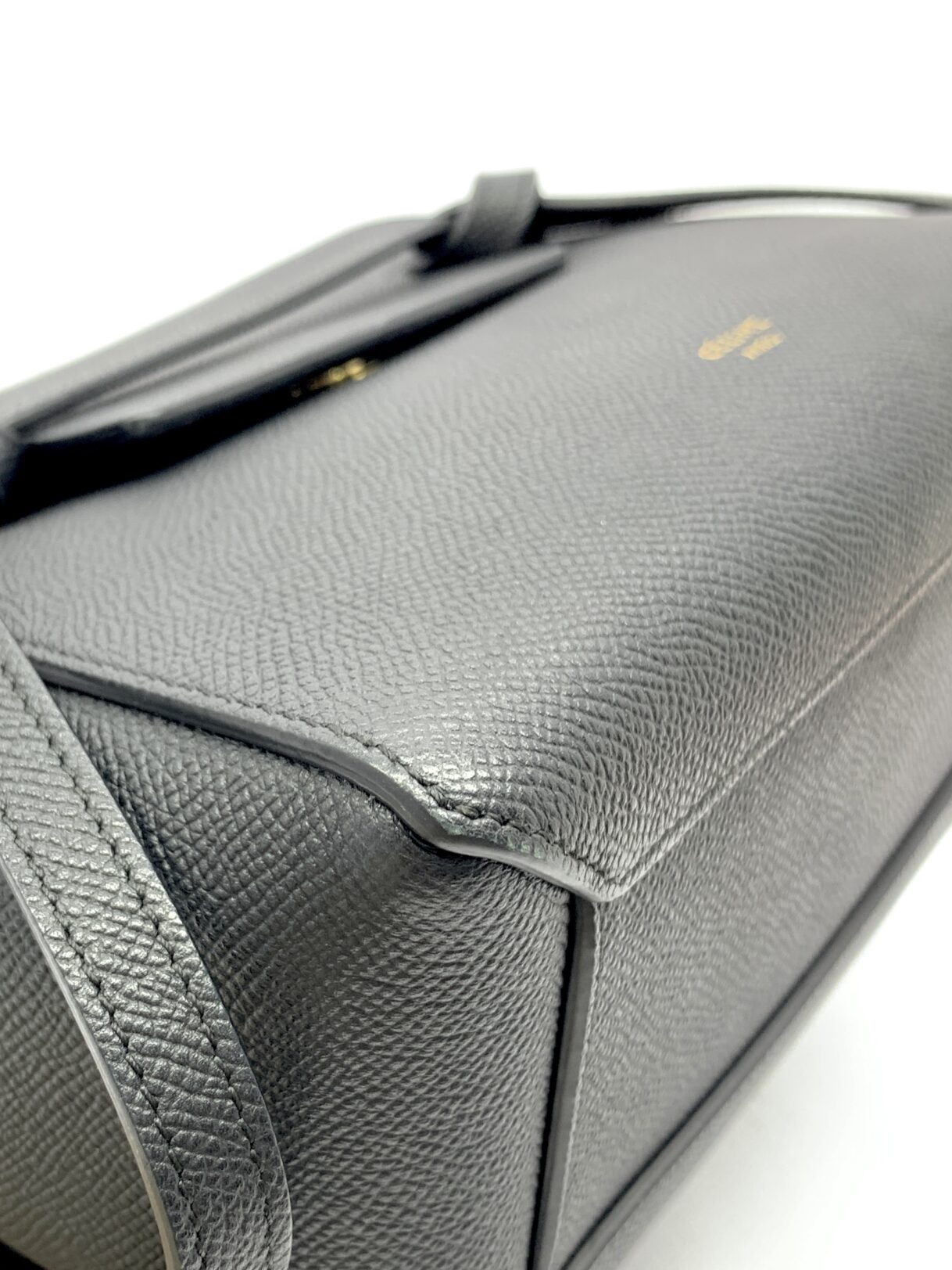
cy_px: 657
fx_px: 1503
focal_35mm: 41
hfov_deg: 34.7
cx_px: 300
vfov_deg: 45.8
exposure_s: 1/50
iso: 64
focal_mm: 4.25
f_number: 1.8
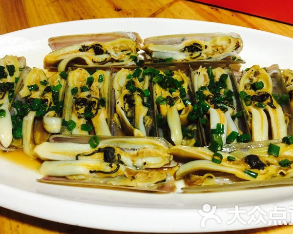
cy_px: 113
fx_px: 286
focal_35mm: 33
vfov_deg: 44.5
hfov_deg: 54.2
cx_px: 149
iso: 64
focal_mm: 4.15
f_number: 2.2
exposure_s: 1/17
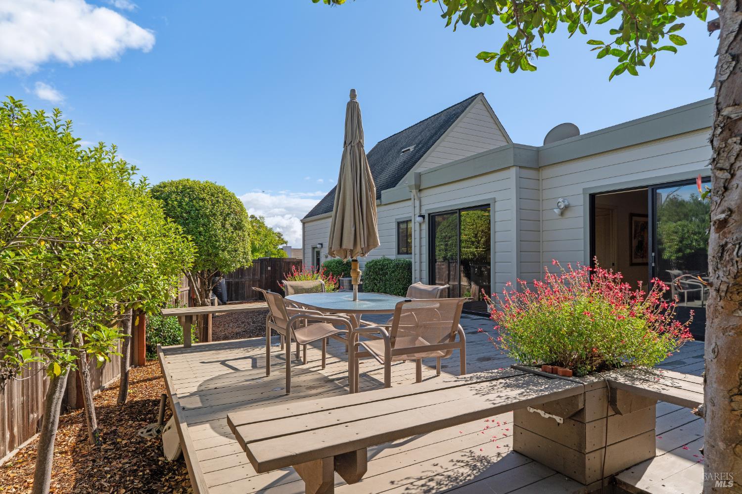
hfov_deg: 84.0
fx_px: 412
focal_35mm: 20
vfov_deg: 61.9
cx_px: 371
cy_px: 247
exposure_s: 1/250
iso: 320
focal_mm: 20
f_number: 11
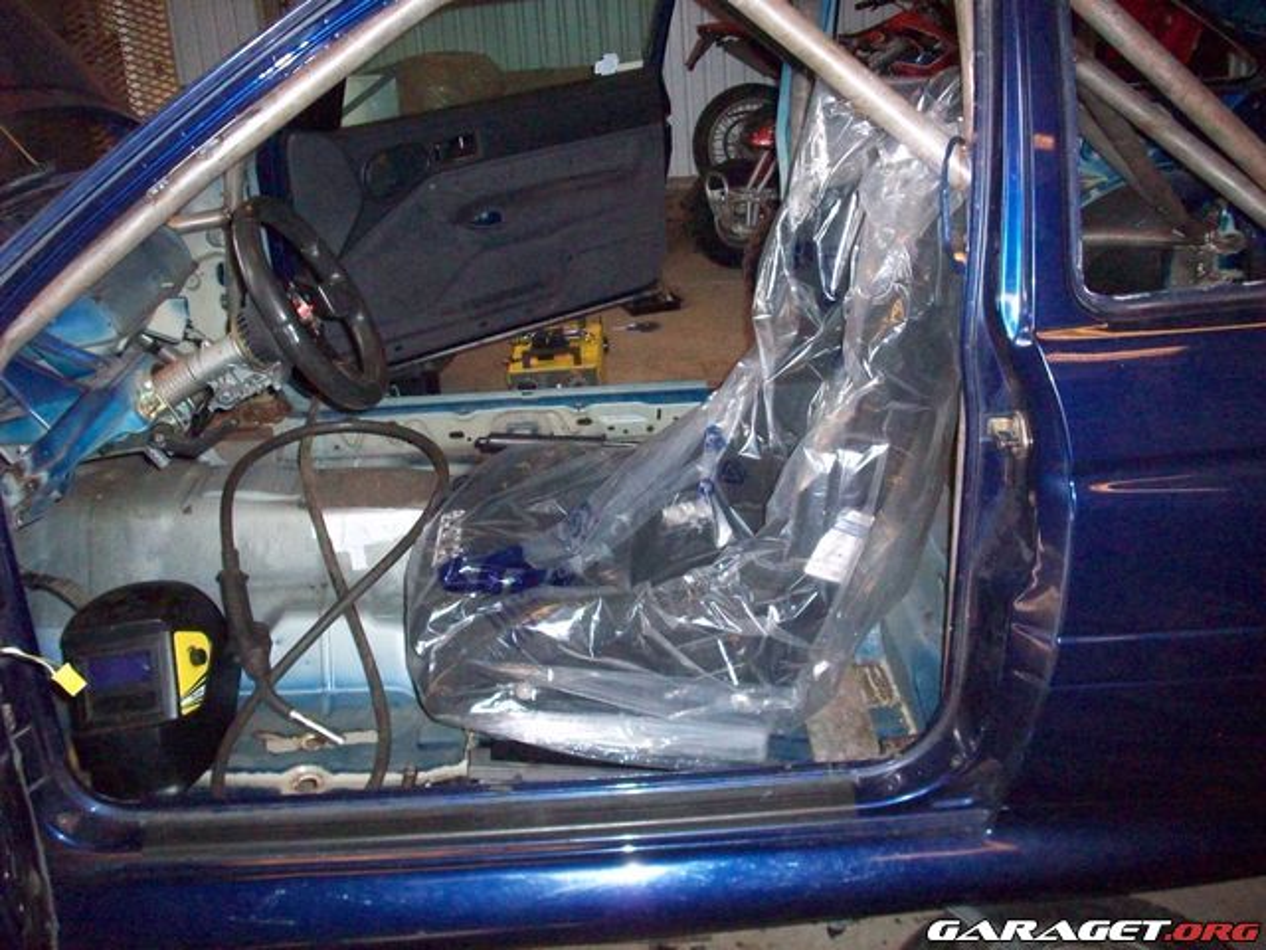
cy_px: 475
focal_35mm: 37
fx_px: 1353
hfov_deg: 50.1
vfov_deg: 38.7
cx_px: 633
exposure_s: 1/512
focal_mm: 6.2
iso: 400
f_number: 2.8
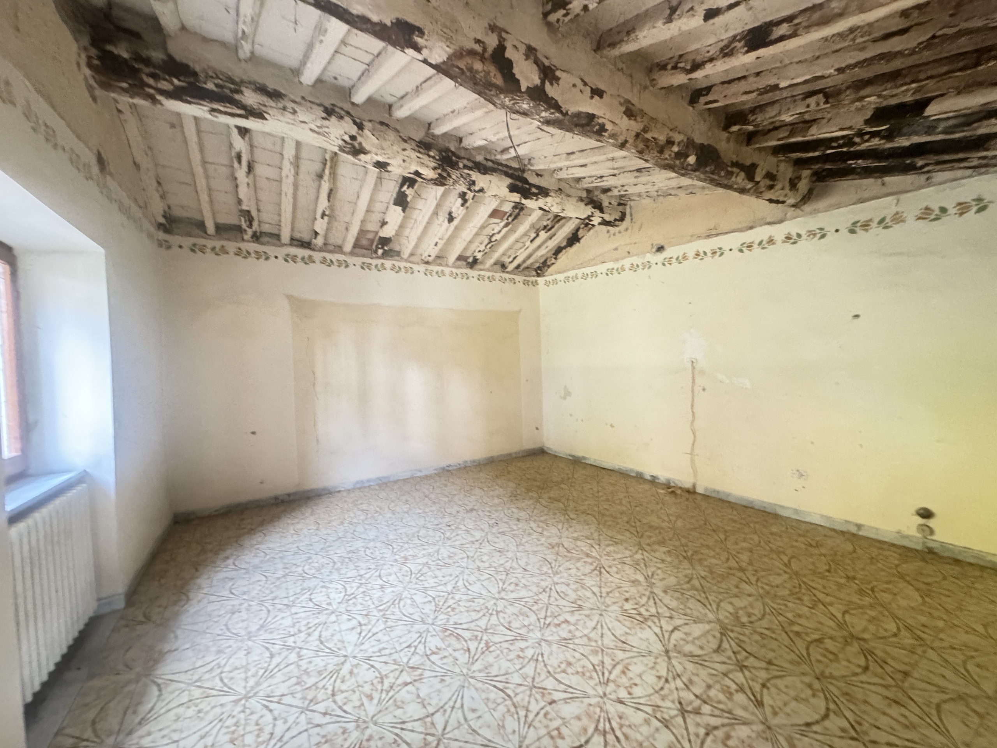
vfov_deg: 85.7
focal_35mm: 14
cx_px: 498
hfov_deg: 102.1
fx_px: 403
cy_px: 374
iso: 1000
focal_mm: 2.22
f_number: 2.2
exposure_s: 1/60
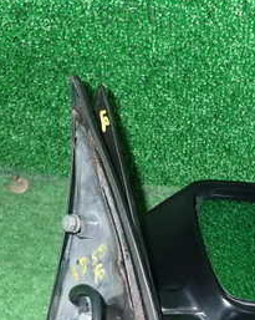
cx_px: 188
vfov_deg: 32.5
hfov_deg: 26.3
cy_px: 237
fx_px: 539
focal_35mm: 57
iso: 800
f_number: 5.6
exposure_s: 1/30
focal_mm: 4.5
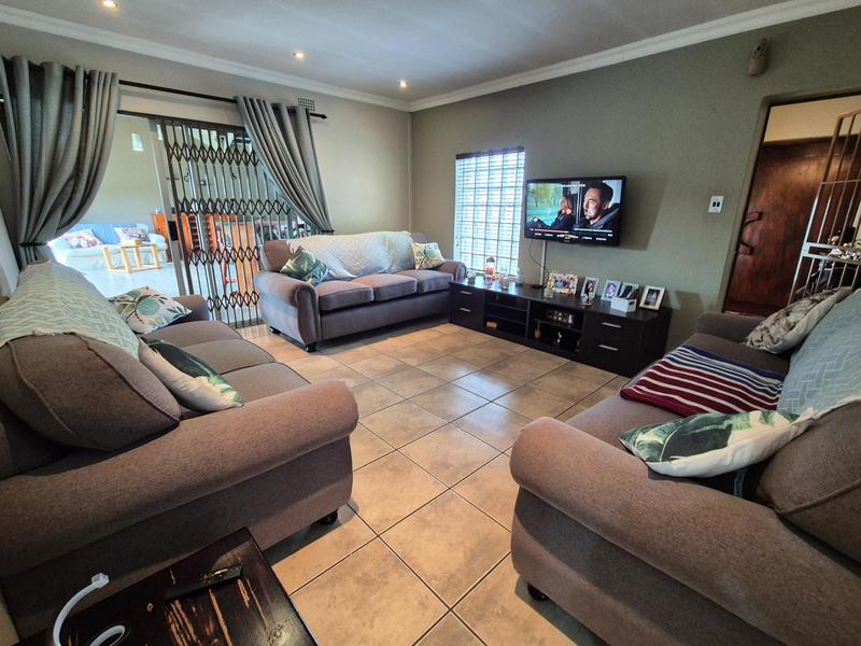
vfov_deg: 89.9
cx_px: 430
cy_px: 323
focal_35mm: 13
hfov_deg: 106.2
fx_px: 323
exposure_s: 1/50
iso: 500
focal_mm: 2.2
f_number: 2.2
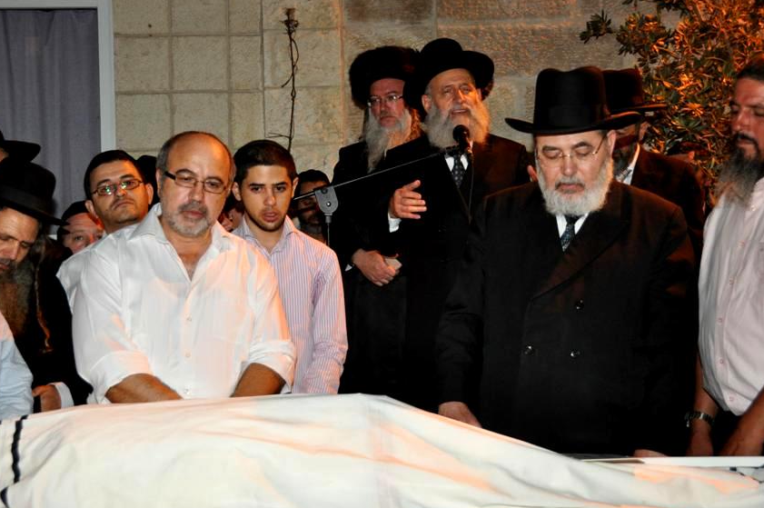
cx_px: 381
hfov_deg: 35.3
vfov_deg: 23.9
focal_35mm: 57
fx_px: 1200
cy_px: 229
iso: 800
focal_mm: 31
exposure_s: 1/60
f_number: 4
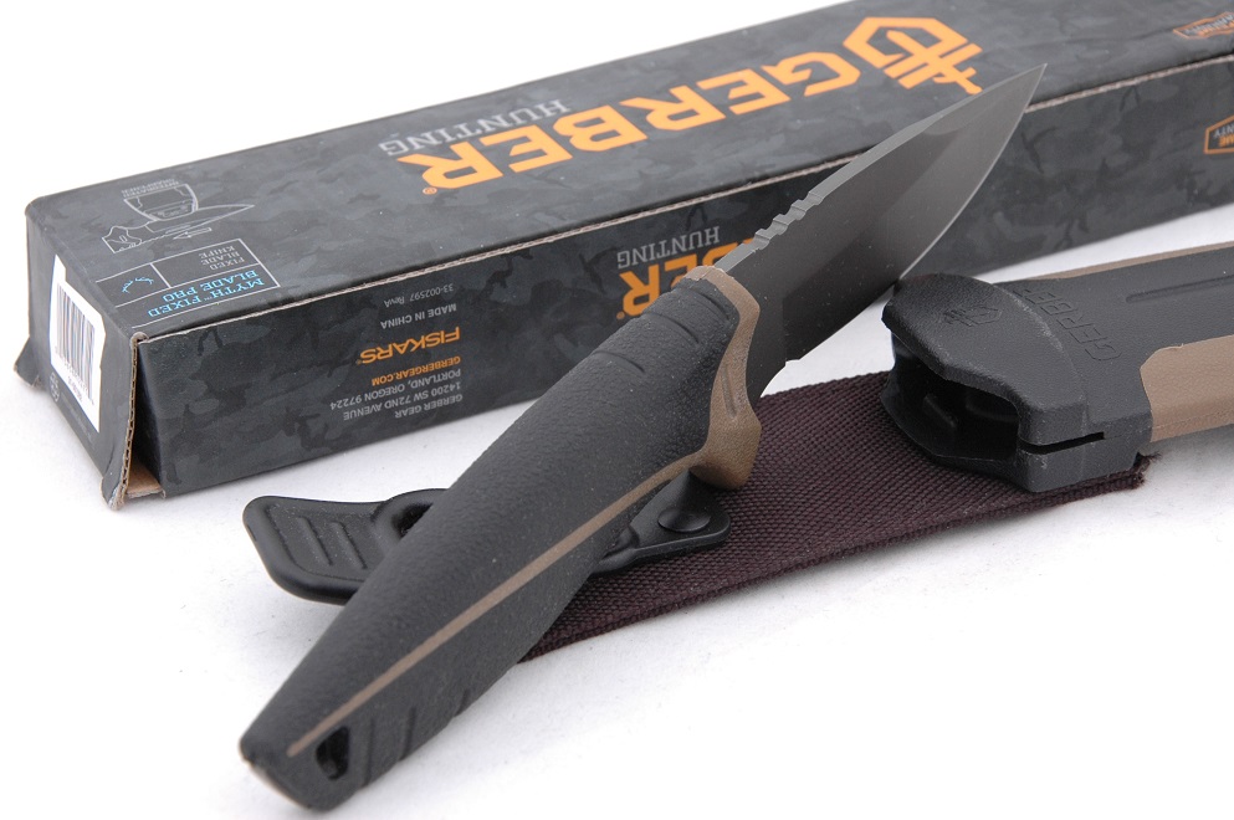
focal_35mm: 99
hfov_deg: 20.6
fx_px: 3390
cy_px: 410
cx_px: 617
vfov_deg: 13.8
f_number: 10
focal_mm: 66
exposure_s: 1/200
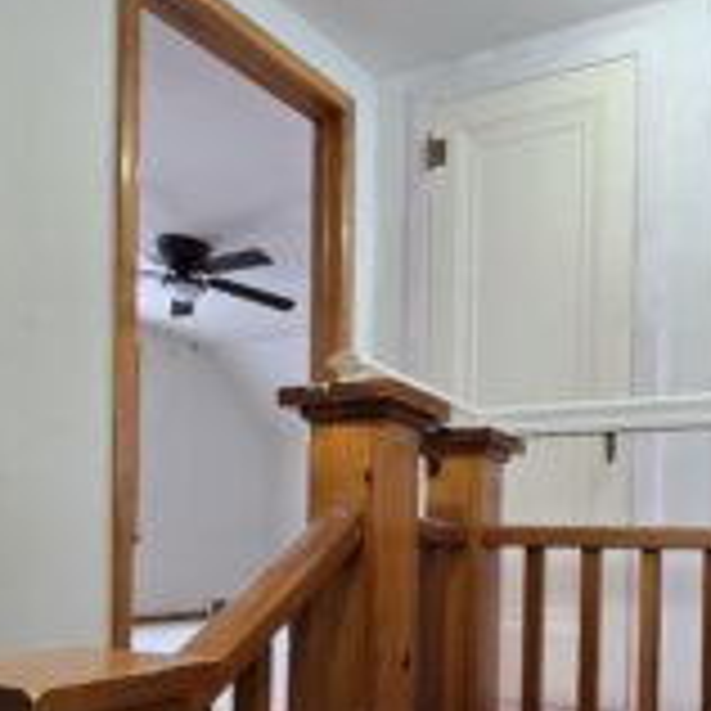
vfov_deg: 52.8
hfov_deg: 54.3
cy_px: 544
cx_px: 486
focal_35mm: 29
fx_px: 674
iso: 320
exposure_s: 1/60
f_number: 2.2
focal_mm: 2.2
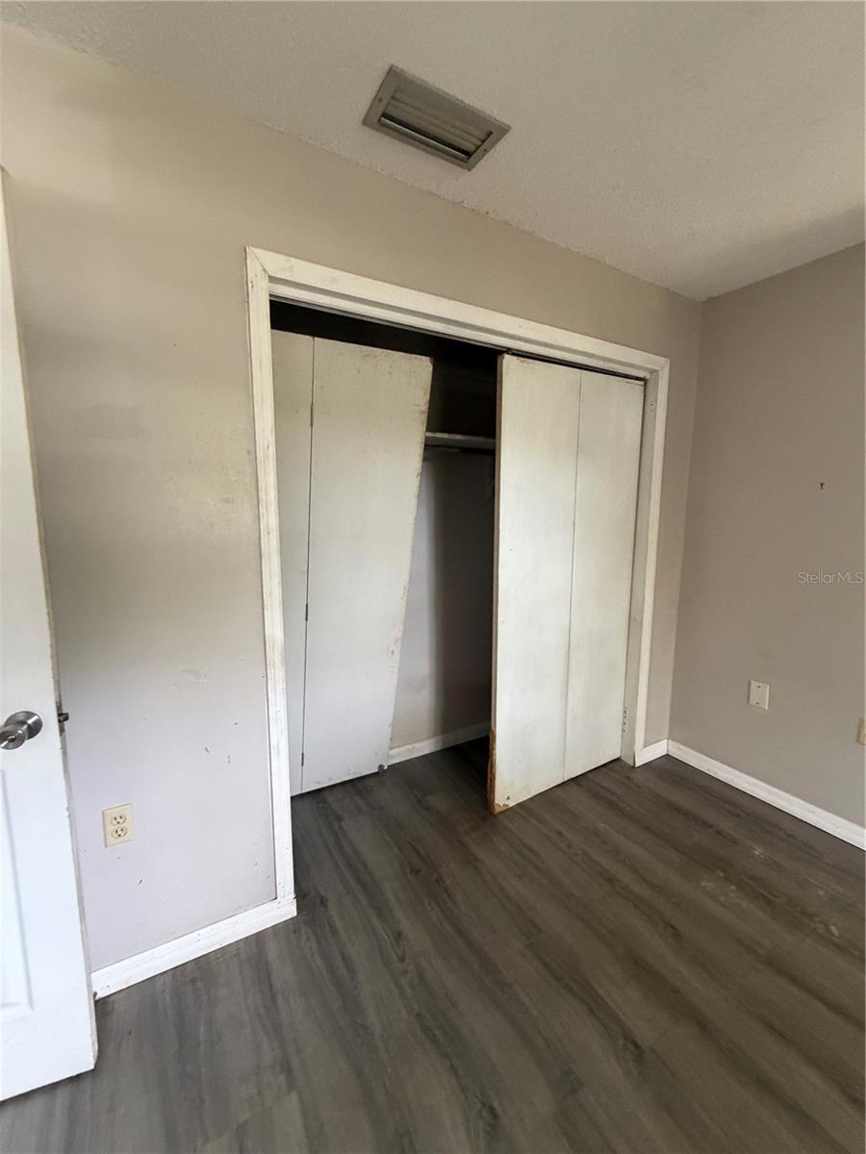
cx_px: 433
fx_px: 467
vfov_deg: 102.1
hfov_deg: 85.7
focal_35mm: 14
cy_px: 577
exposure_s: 1/60
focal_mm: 2.22
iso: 500
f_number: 2.2
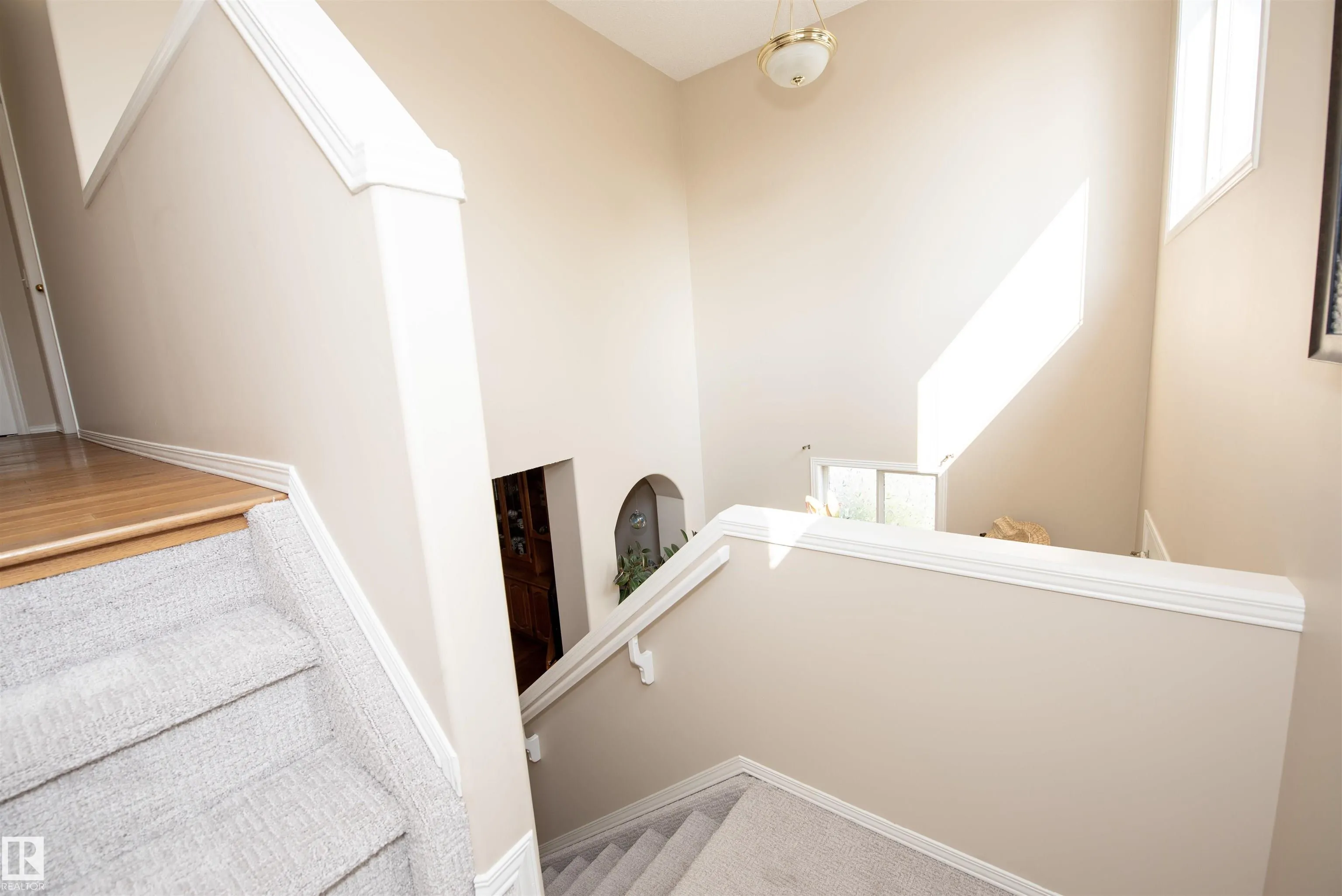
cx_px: 671
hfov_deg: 104.2
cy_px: 448
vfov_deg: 81.2
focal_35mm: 14
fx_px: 522
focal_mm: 14
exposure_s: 1/125
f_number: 5.6
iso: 140
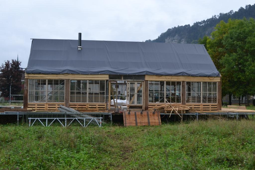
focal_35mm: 44
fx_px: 308
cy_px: 85
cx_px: 128
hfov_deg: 45.0
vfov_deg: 30.9
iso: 100
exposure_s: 1/160
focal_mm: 29
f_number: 6.3
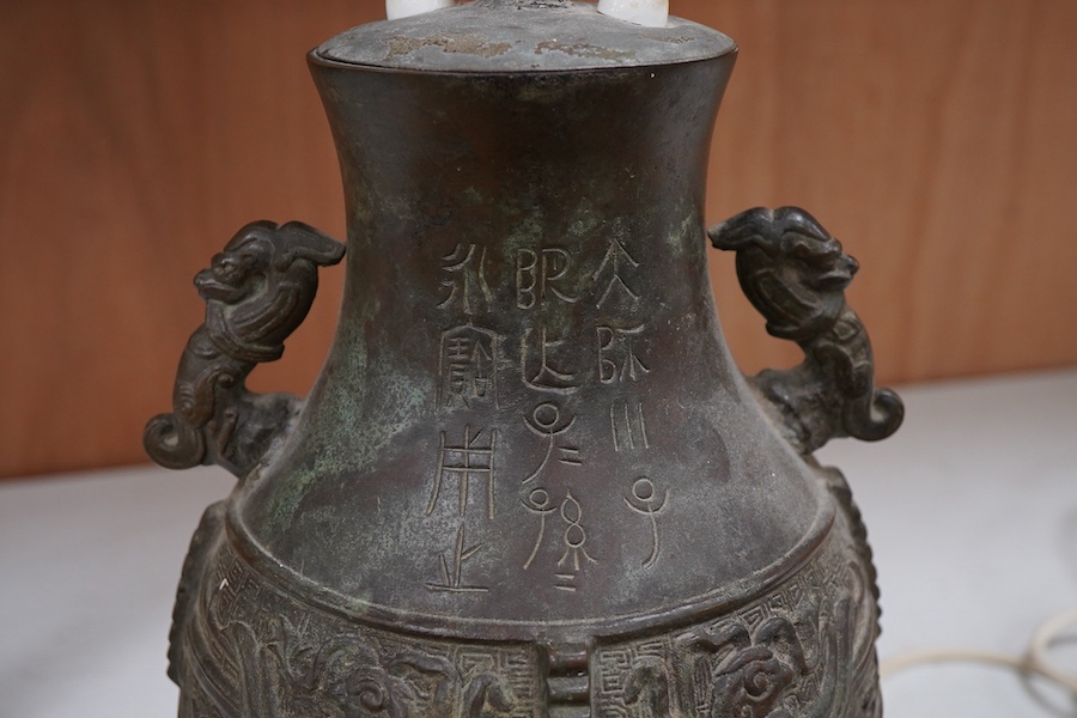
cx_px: 538
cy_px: 359
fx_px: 1346
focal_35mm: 45
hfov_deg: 43.6
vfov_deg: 29.9
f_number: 9
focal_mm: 30
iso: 1250
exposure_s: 1/125
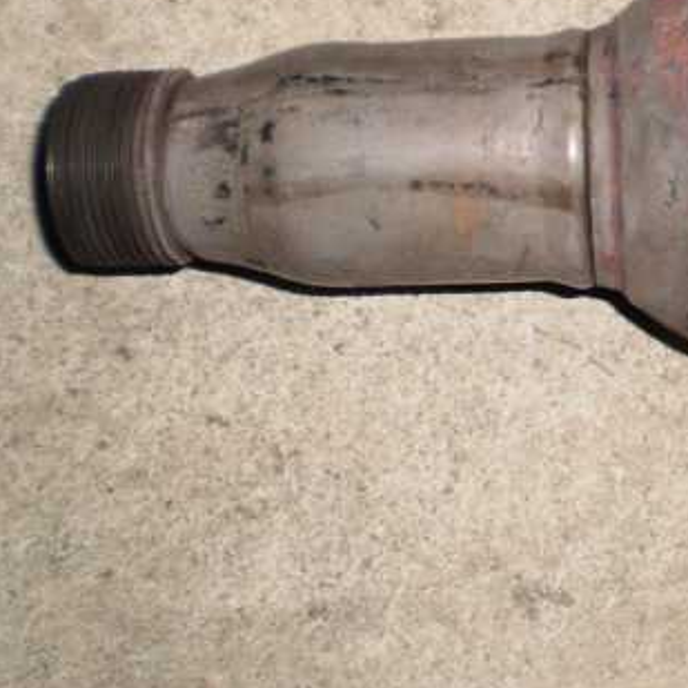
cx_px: 668
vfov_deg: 25.8
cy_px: 180
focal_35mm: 66
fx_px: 1484
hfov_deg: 25.0
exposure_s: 1/30
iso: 125
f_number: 3.1
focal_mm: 6.3
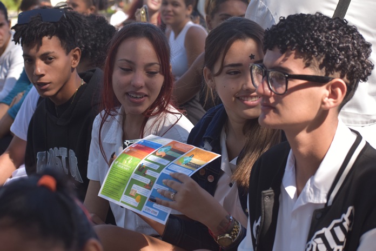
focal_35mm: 105
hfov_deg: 19.5
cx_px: 188
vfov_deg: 13.0
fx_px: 1097
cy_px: 126
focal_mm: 70
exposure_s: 1/500
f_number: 5.6
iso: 200
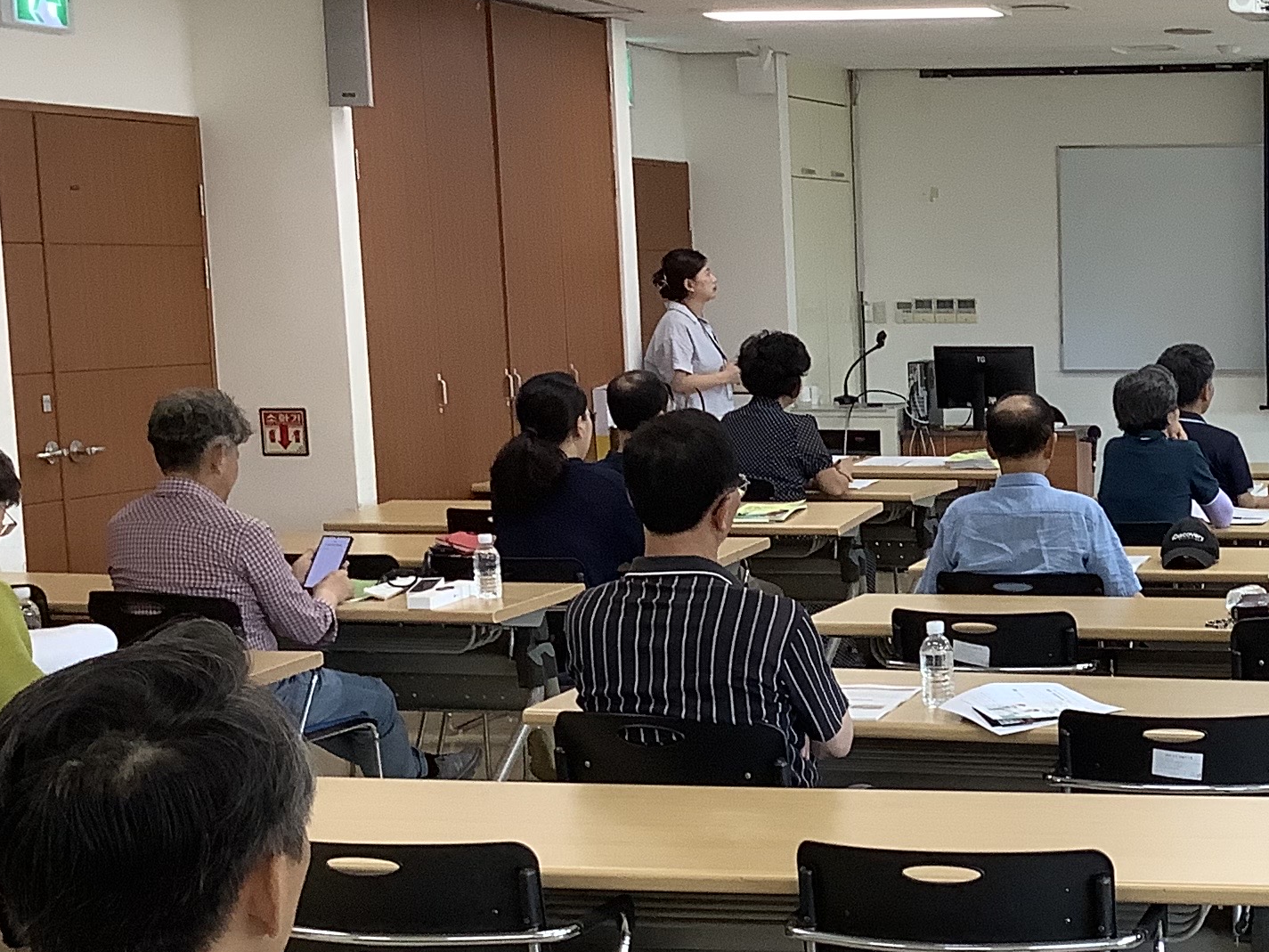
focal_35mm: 71
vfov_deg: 20.6
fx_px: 2603
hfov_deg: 26.0
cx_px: 1268
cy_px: 672
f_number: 2.4
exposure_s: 1/60
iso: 80
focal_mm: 3.3
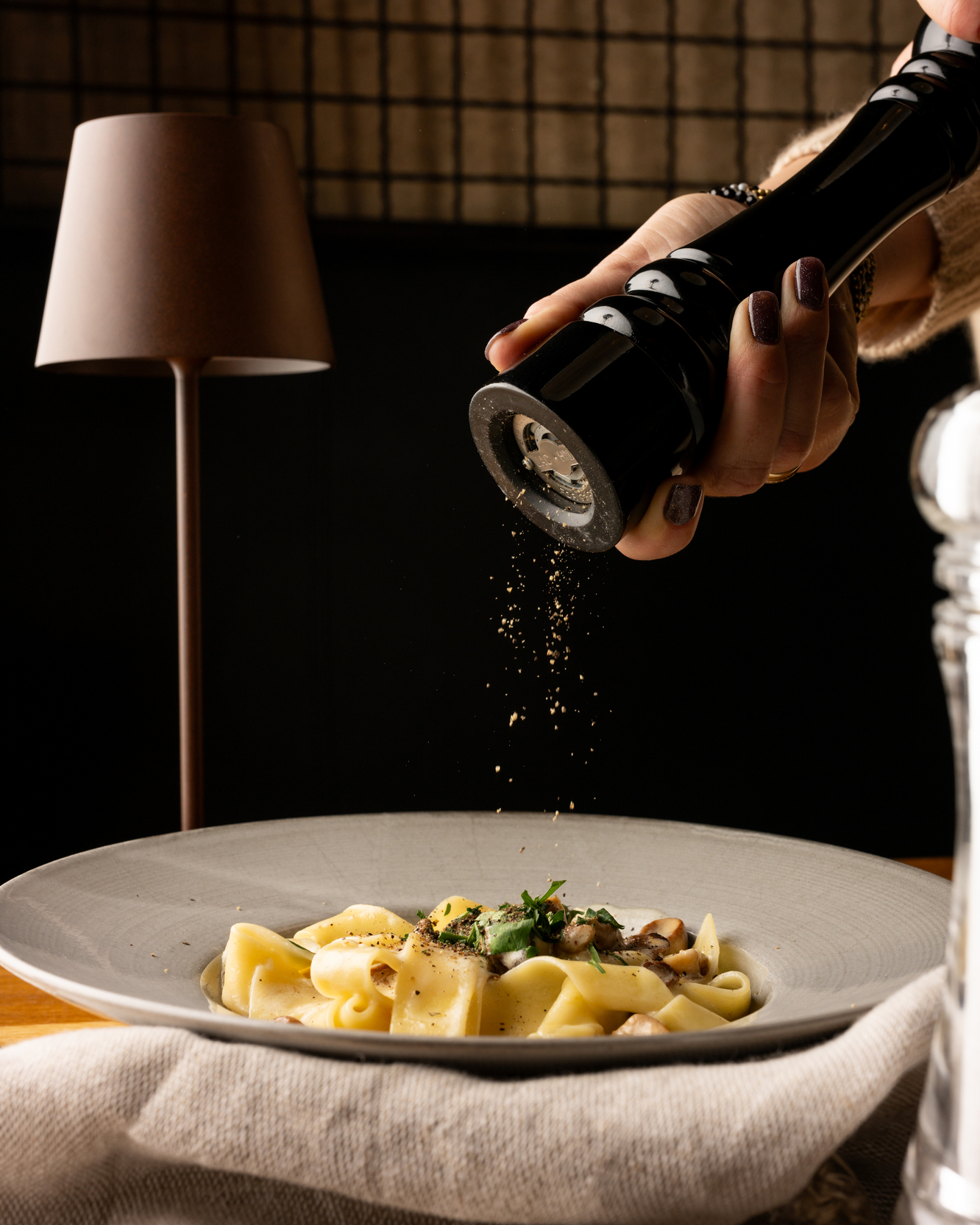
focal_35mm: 57
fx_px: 2067
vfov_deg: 33.0
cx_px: 490
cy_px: 552
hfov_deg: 26.7
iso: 200
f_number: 9
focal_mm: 50
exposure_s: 1/200
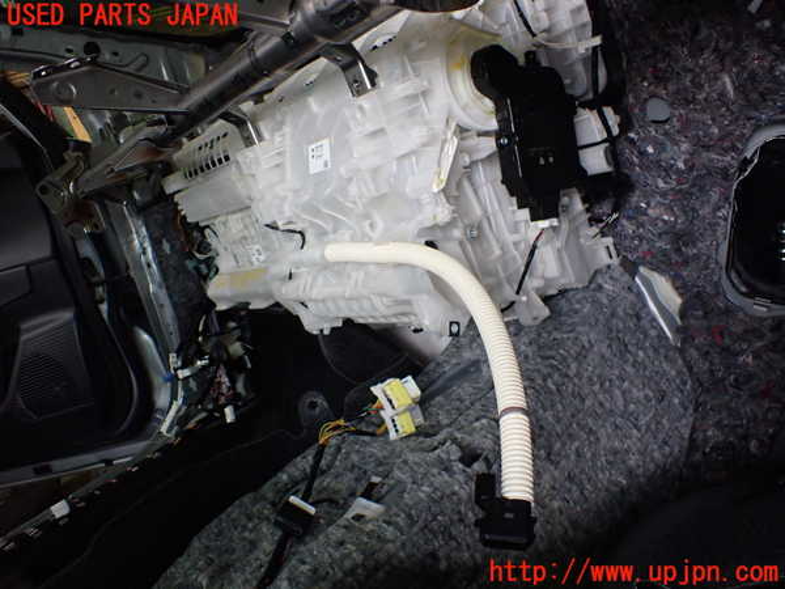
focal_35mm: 30
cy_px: 294
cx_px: 392
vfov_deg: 46.8
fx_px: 680
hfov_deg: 60.0
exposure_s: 1/125
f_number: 2.3
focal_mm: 5.4
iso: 400
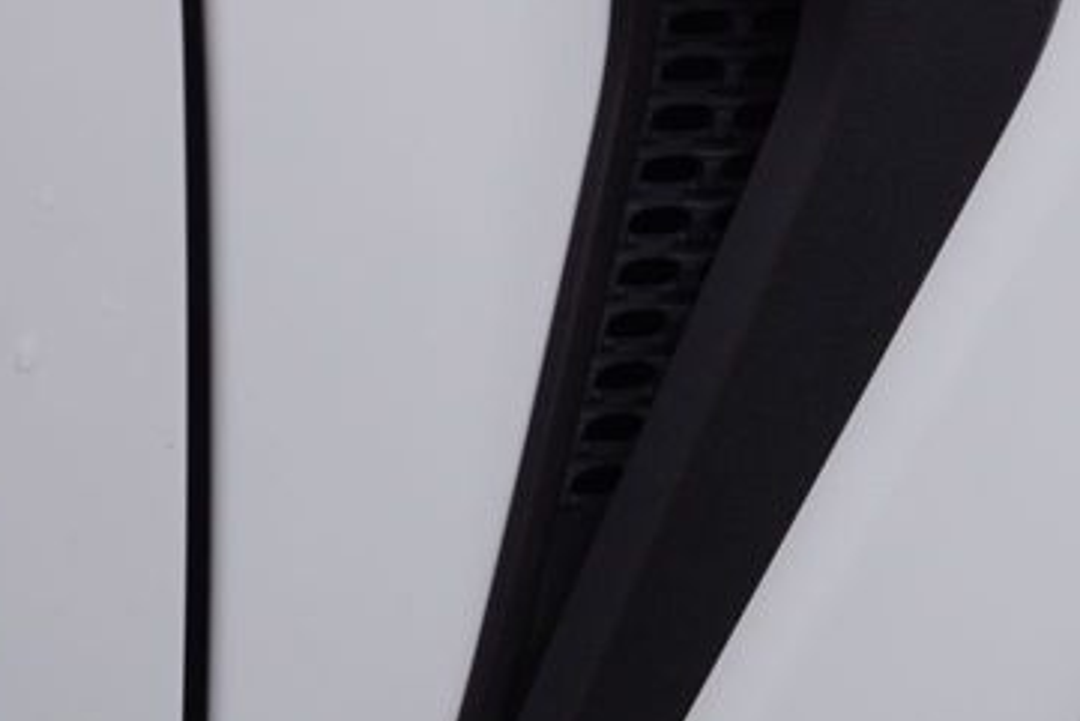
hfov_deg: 19.9
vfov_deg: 13.3
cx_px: 820
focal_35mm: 102
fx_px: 3061
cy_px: 60
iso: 100
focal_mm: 24
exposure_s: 1/125
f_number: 9
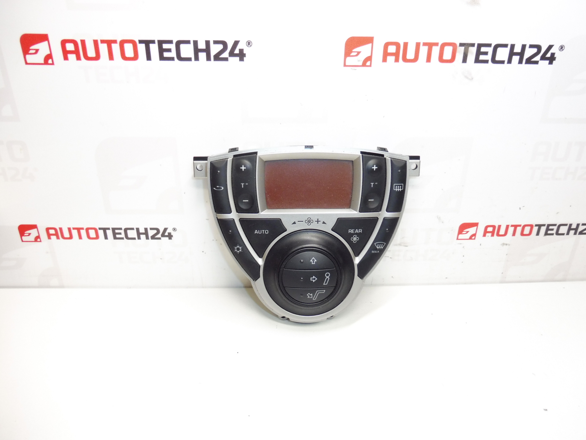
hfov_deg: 71.6
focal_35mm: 24
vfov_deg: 56.8
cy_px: 220
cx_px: 293
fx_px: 406
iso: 200
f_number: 3.5
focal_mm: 4.3
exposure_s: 1/60
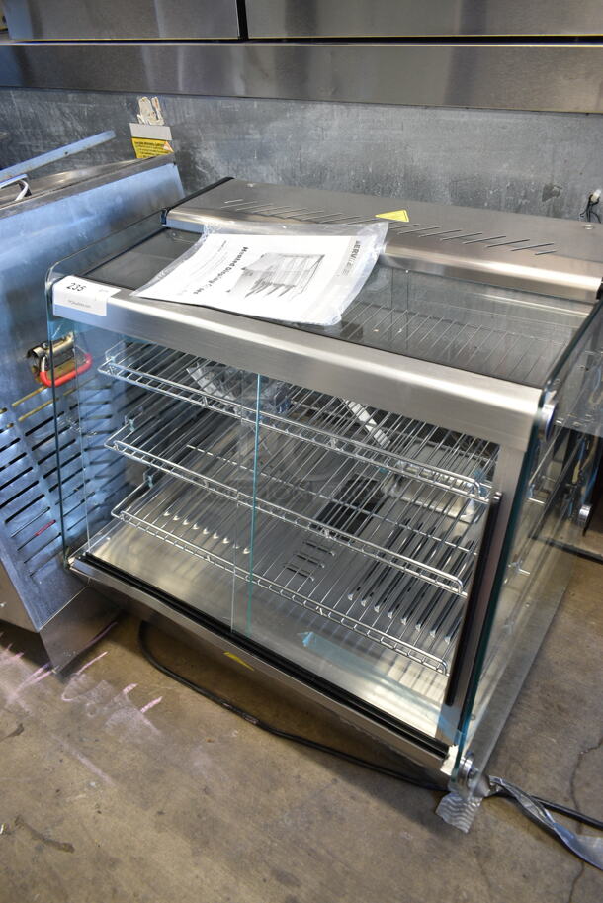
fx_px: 677
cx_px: 302
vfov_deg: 67.3
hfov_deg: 48.0
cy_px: 452
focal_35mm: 27
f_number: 3.5
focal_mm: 18
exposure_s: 1/30
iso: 640
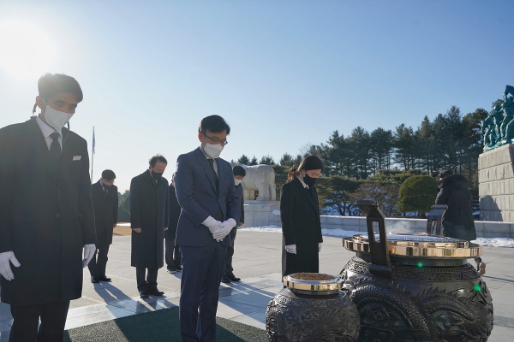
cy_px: 171
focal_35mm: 29
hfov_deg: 63.7
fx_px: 414
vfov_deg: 45.0
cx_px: 257
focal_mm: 29
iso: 250
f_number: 6.3
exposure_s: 1/1000
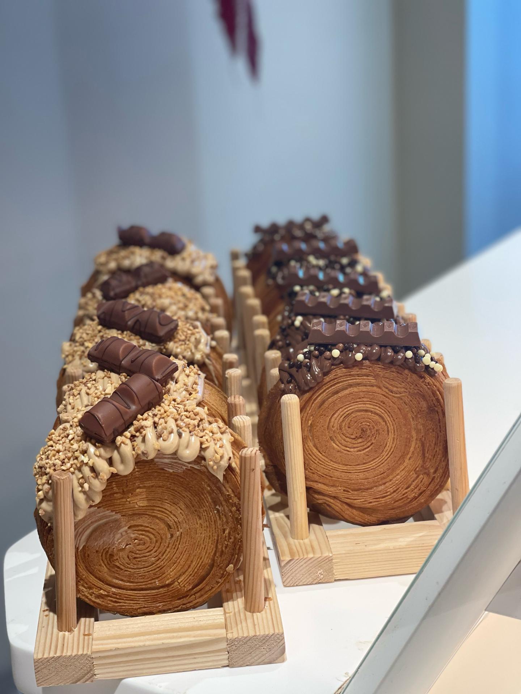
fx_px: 1284
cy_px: 347
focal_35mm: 64
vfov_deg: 30.3
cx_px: 260
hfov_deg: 22.9
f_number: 2.2
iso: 64
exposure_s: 1/100
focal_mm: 7.5
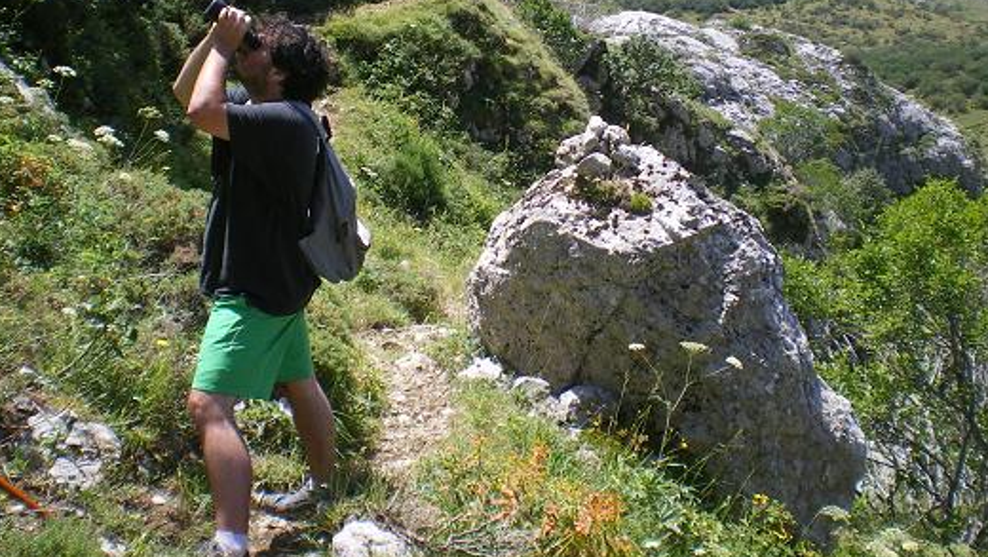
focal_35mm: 42
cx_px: 494
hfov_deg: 48.3
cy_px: 228
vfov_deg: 28.3
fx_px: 1101
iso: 64
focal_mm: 6.3
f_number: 4.6
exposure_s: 1/160
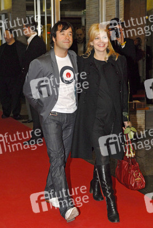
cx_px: 76
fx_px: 524
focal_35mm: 82
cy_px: 114
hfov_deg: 16.6
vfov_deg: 24.6
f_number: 5.6
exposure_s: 1/100
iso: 500
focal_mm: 55
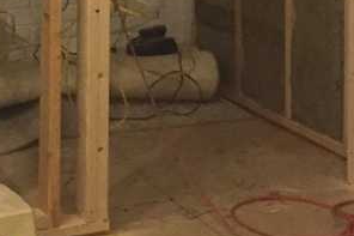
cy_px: -241
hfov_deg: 15.1
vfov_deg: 9.4
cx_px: 137
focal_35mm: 136
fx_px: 1337
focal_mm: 4.15
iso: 200
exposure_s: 1/30
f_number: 2.2
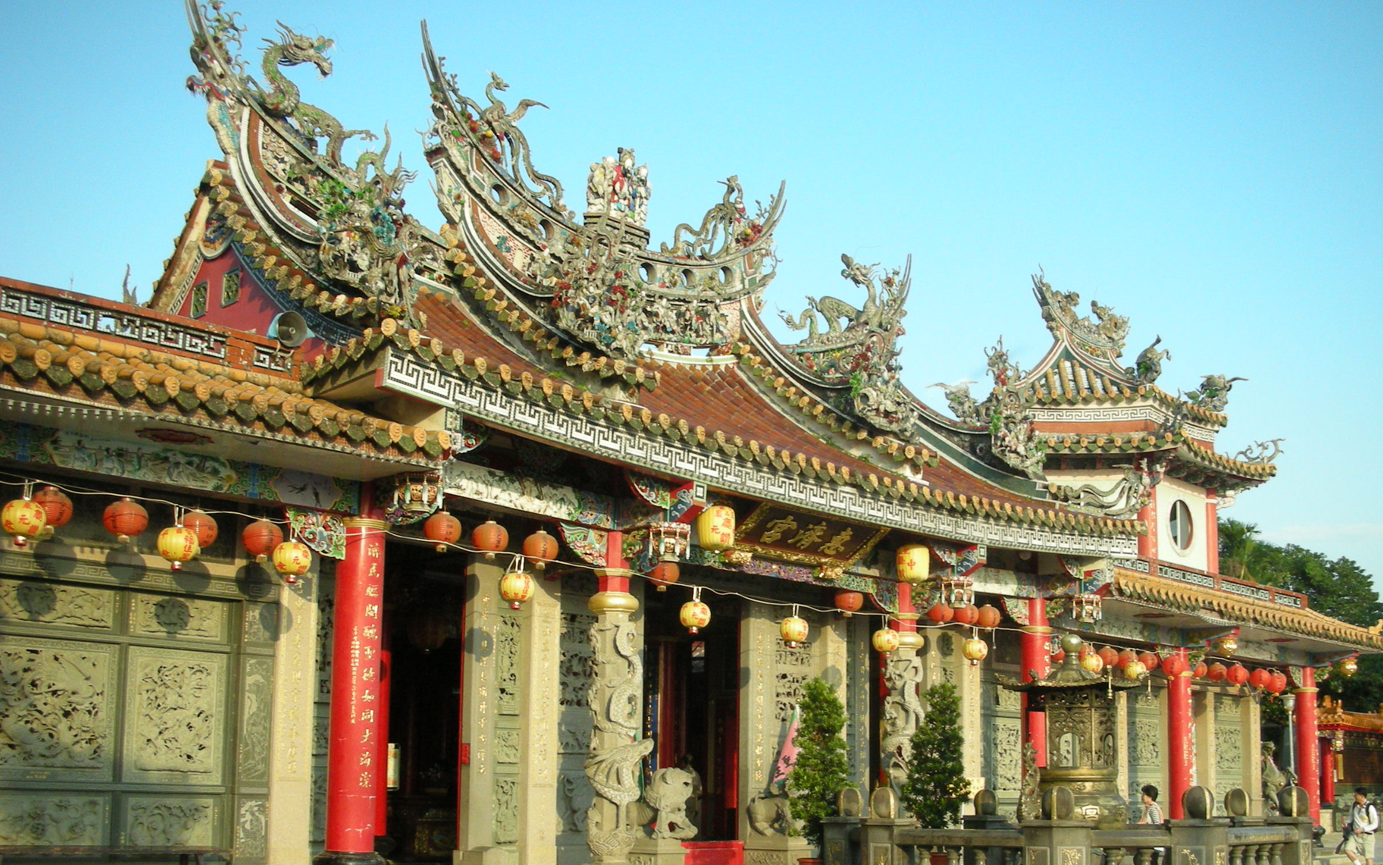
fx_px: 1508
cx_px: 725
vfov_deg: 31.8
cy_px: 546
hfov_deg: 49.3
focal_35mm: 40
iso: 100
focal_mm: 5.8
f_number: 7.9
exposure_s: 1/71.3
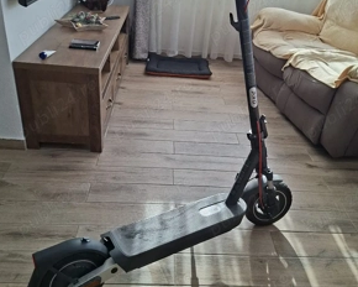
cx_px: 178
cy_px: 124
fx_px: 328
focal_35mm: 31
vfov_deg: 47.0
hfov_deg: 57.2
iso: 50
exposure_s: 1/120
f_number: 1.8
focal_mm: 5.54
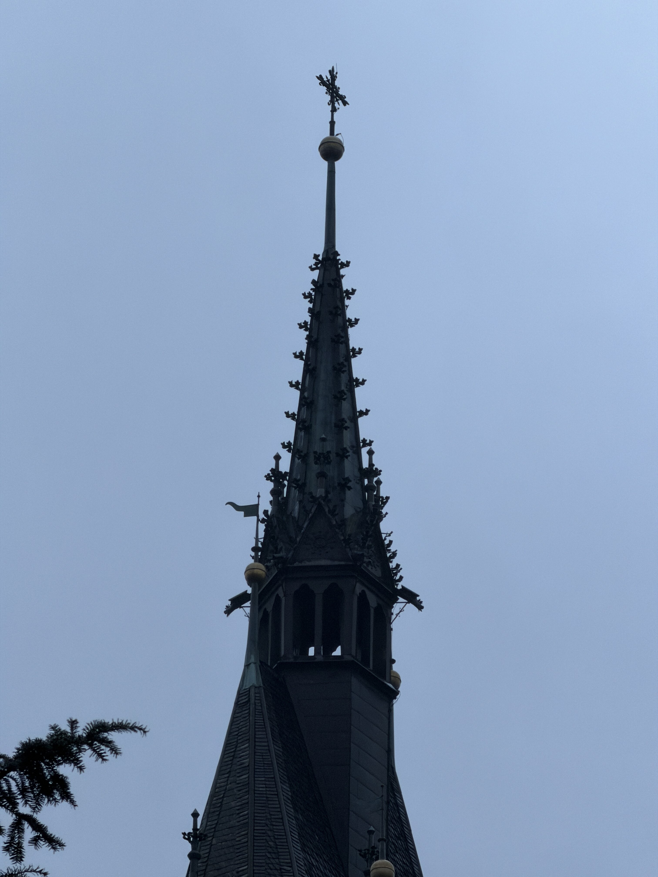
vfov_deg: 9.9
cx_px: 329
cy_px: 438
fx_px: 5069
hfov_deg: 7.4
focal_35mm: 200
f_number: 2.8
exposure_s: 1/121
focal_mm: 16.89
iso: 160
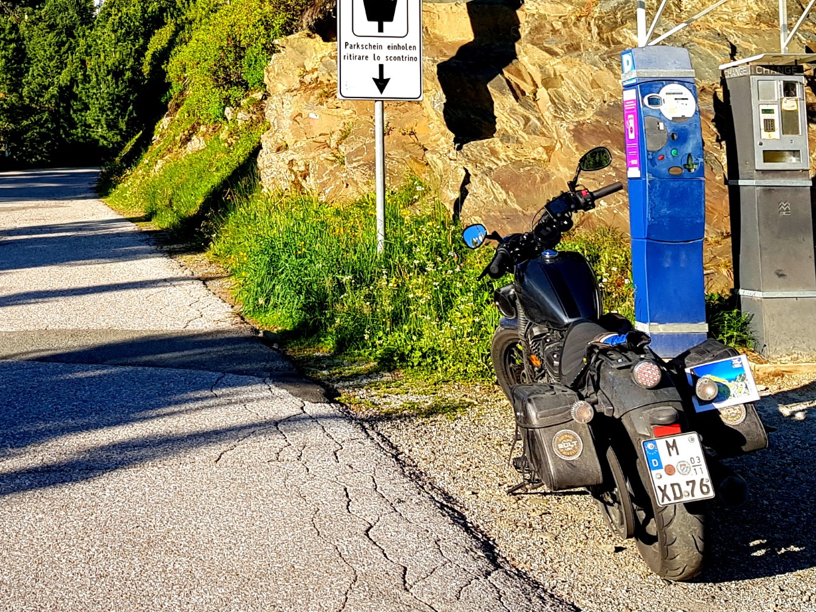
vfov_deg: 23.9
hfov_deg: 32.2
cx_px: 224
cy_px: 23
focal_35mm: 59
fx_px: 1391
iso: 40
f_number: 1.7
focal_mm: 4.3
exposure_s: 1/1112
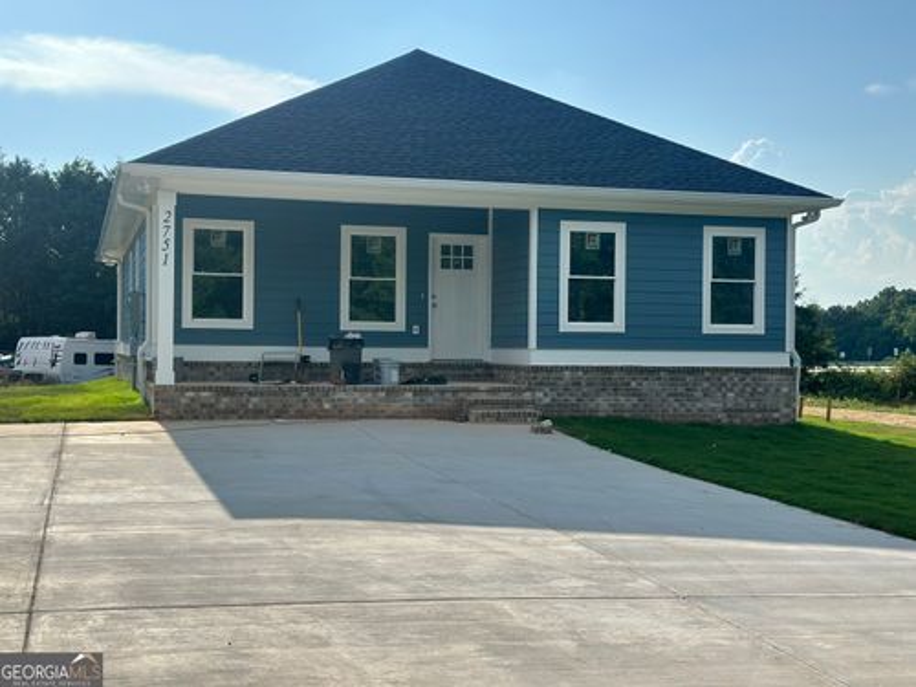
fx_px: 1270
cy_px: 344
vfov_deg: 30.3
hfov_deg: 39.7
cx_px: 458
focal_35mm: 48
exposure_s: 1/5882
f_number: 1.78
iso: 100
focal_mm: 6.86
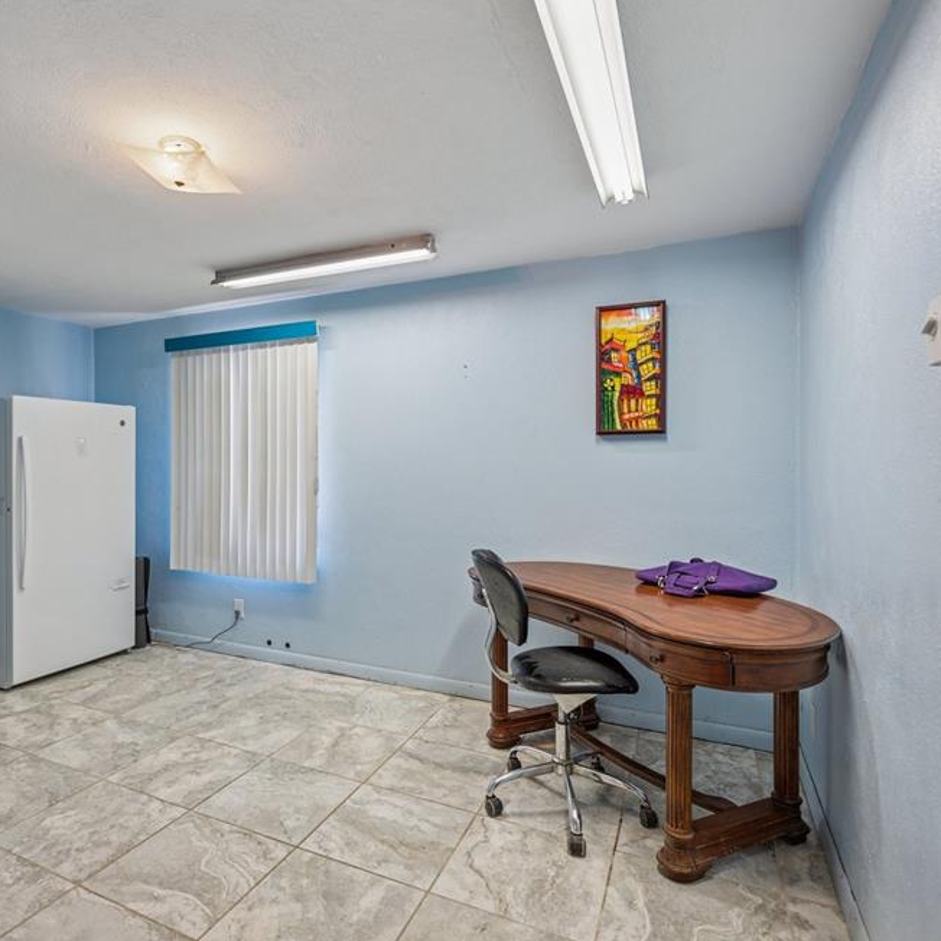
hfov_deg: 73.9
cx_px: 372
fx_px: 615
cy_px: 468
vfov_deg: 74.8
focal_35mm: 20
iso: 400
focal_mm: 15
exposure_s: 1/60
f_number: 4
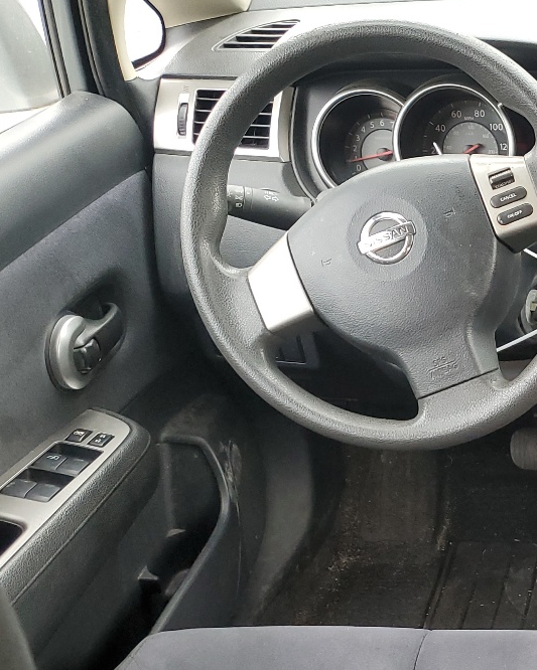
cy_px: 595
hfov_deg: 21.4
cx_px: 785
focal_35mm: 61
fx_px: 1212
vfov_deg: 29.7
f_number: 1.5
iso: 69
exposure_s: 1/120
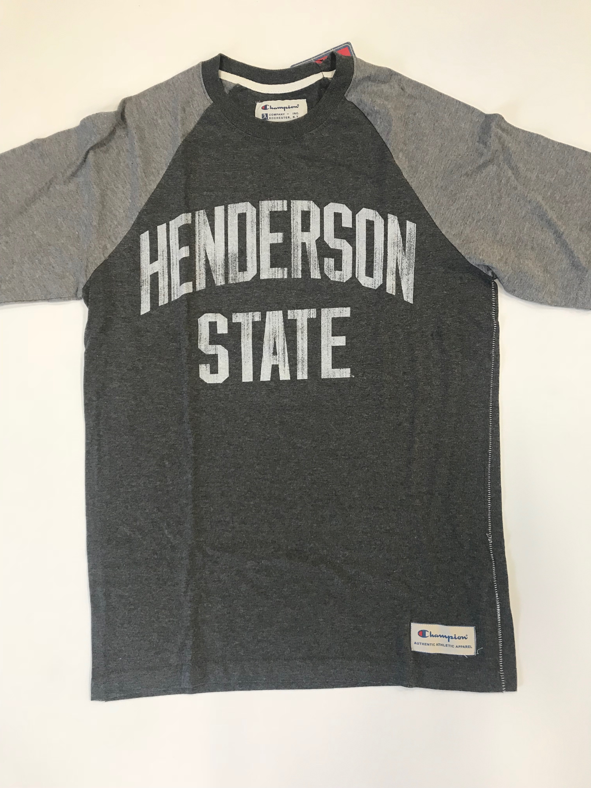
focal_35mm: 28
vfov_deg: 63.4
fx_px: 637
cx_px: 296
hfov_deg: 49.7
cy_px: 394
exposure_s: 1/20
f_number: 1.8
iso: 40
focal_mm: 3.99
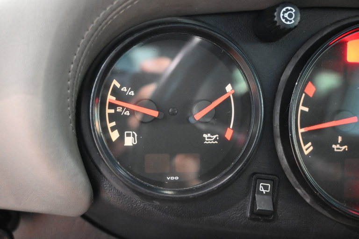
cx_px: 180
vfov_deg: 35.5
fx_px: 374
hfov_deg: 51.3
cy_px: 120
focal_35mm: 38
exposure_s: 1/60
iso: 6400
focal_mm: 25
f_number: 4.2
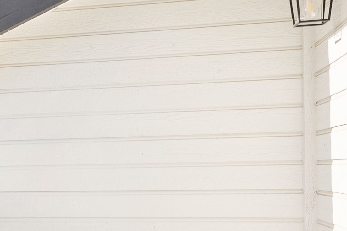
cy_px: 162
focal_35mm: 73
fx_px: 704
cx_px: -56
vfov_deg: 18.6
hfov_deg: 25.3
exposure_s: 1/50
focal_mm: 19
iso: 200
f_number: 8
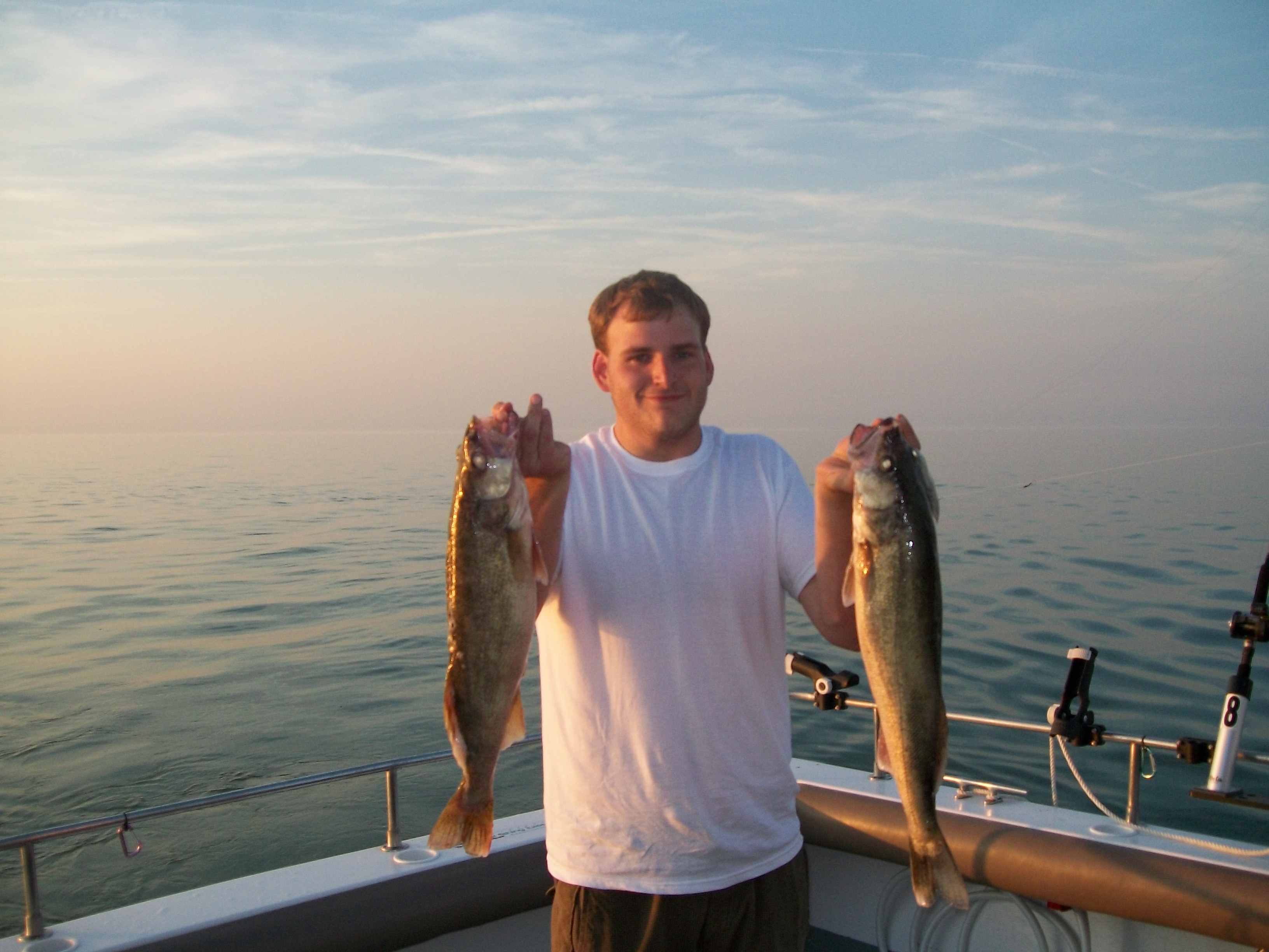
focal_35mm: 36
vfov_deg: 39.7
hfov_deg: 51.4
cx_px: 634
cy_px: 476
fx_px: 1320
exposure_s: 1/500
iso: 80
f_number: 2.7
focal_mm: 6
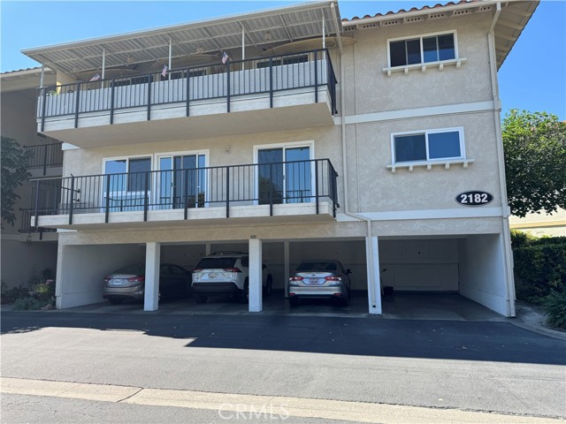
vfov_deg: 56.8
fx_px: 392
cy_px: 212
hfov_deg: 71.6
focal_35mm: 24
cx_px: 283
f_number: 1.78
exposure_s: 1/1678
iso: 80
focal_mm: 6.76
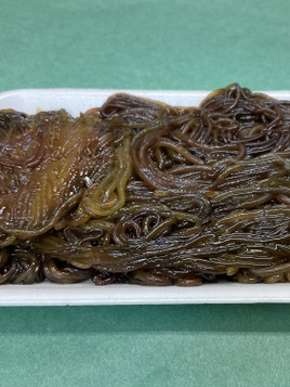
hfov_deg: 36.3
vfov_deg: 47.8
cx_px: 205
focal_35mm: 39
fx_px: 435
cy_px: 194
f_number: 1.8
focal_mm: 3
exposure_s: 1/60
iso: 50
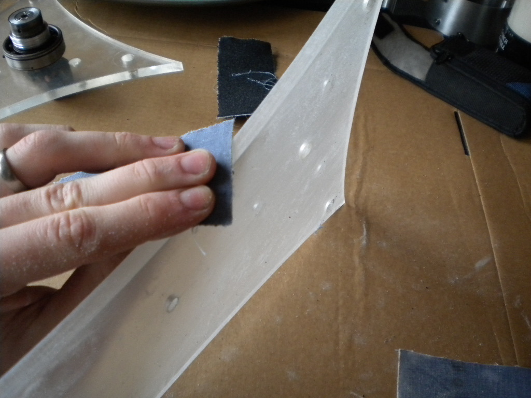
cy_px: 199
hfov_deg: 52.6
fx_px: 537
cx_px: 266
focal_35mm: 35
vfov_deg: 40.7
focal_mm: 6.3
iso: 400
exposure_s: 1/65
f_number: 3.1
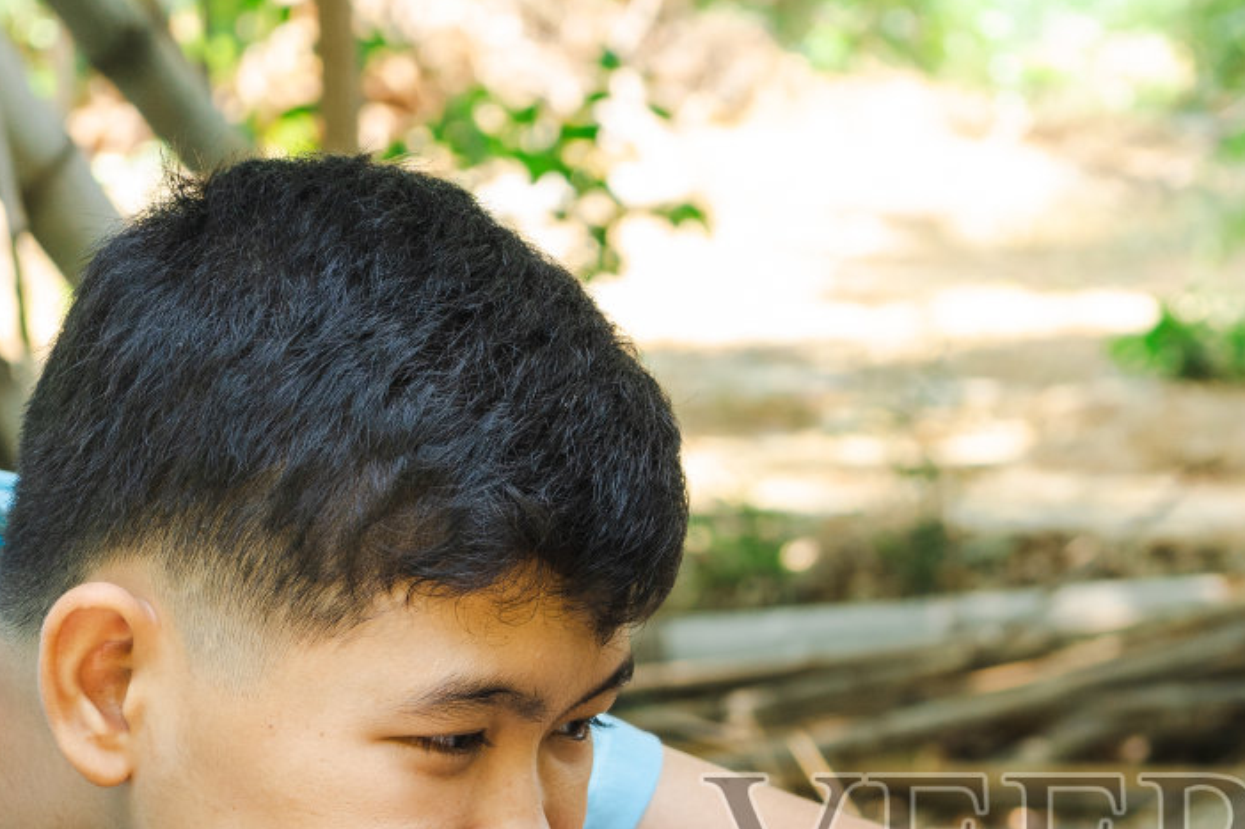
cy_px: 896
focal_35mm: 137
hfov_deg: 14.9
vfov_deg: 9.9
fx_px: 4737
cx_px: 1000
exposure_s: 1/100
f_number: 5.6
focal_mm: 60
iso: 400
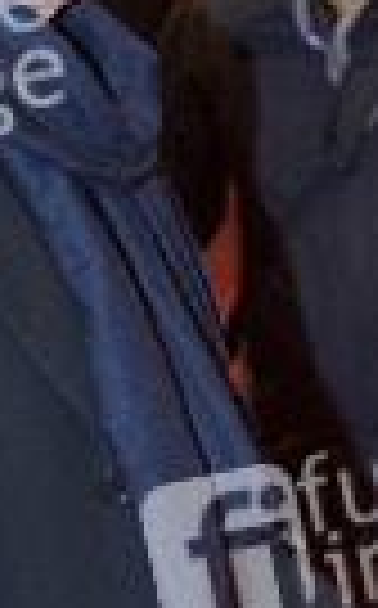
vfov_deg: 11.6
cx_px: -34
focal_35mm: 181
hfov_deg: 7.2
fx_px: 2993
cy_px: 306
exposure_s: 1/250
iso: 1250
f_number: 4
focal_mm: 60
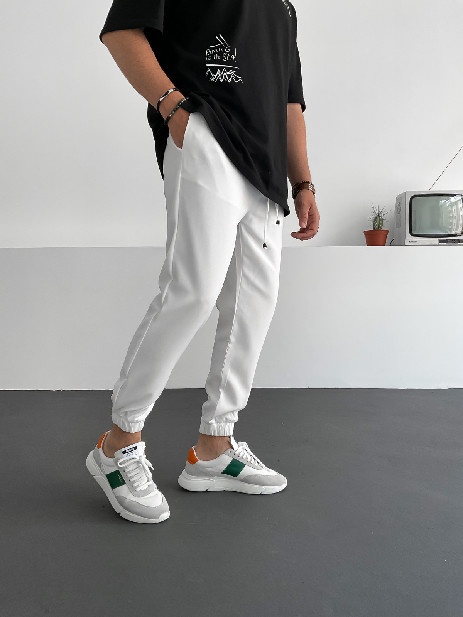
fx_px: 517
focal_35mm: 29
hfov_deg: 48.2
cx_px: 232
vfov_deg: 61.7
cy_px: 308
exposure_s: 1/120
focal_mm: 3
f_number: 1.8
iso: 25
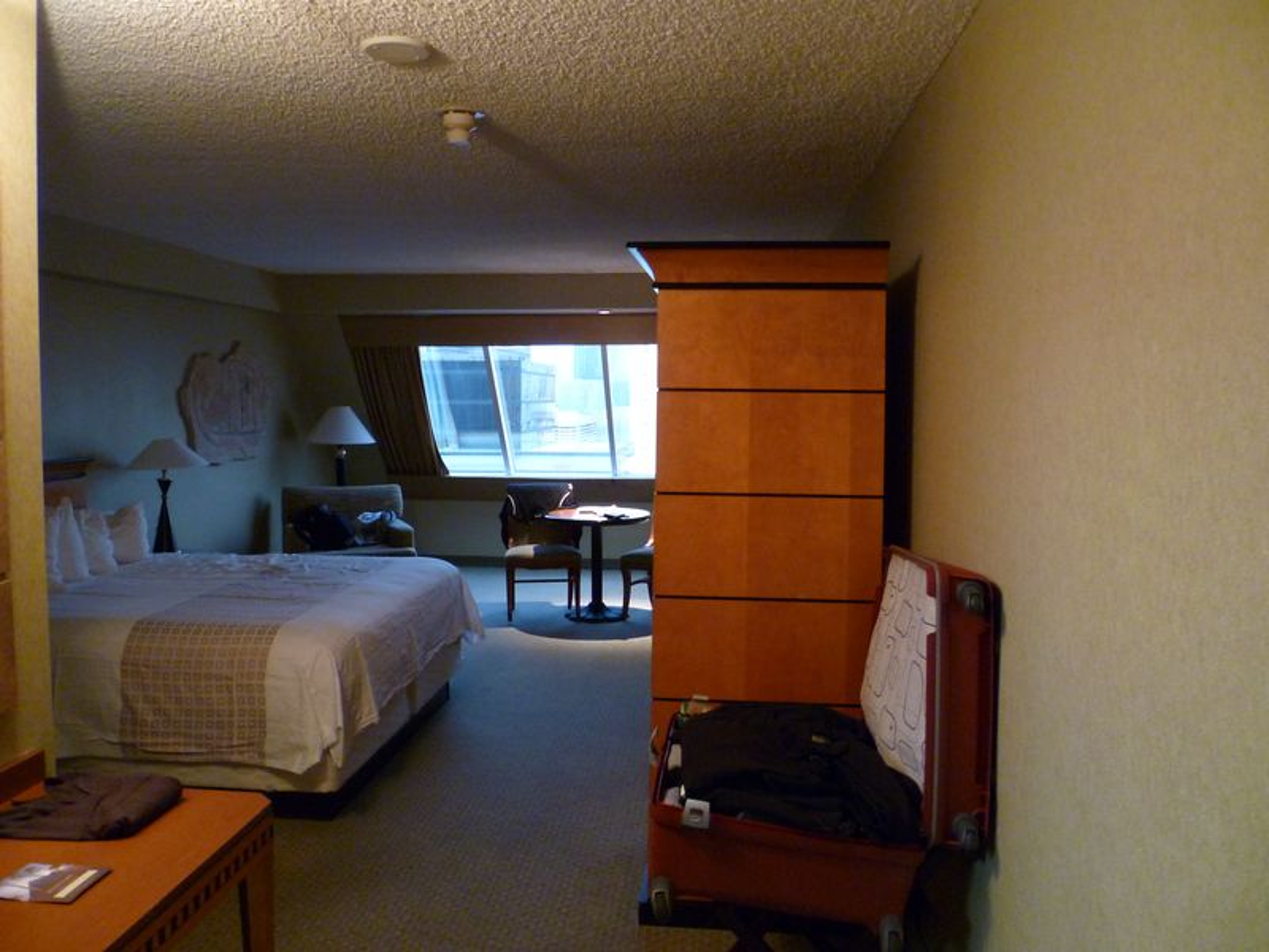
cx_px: 634
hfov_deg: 63.4
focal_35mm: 28
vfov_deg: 49.7
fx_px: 1026
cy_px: 476
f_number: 2.8
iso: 400
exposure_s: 1/4
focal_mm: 5
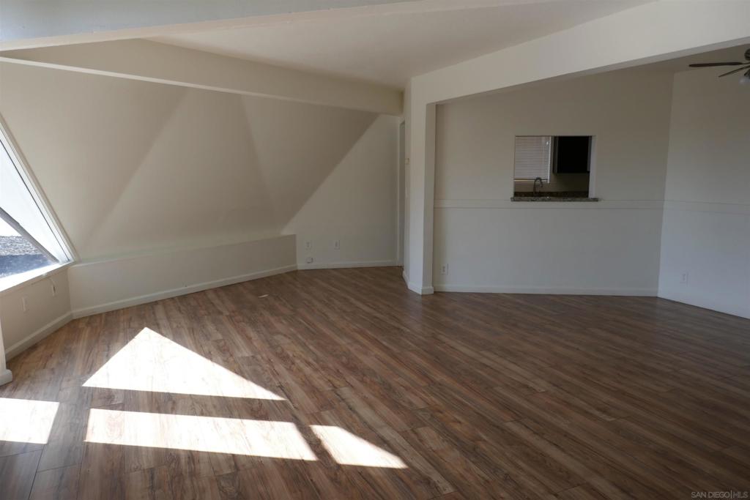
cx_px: 375
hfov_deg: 71.5
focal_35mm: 25
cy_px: 250
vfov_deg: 51.3
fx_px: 521
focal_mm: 9.1
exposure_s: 1/250
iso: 125
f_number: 2.8
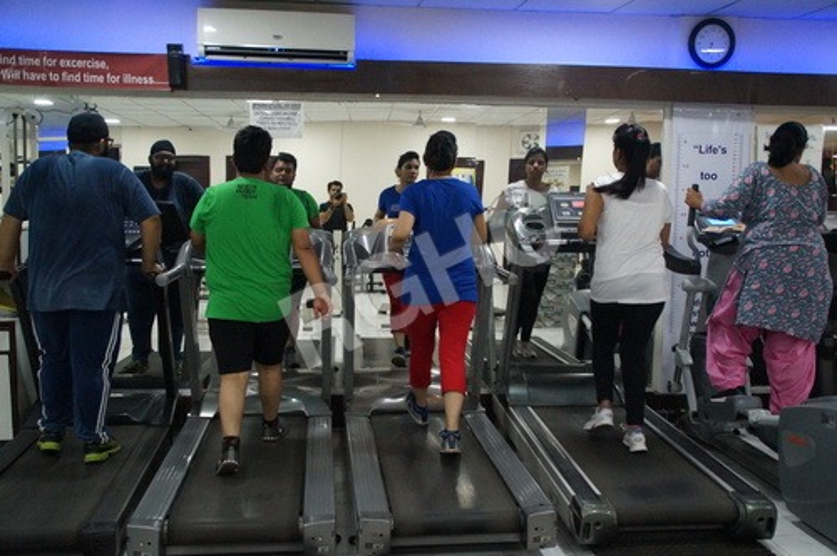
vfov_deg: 36.8
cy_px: 278
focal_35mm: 36
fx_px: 836
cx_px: 418
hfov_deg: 53.2
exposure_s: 1/160
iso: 3200
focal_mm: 24
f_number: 4
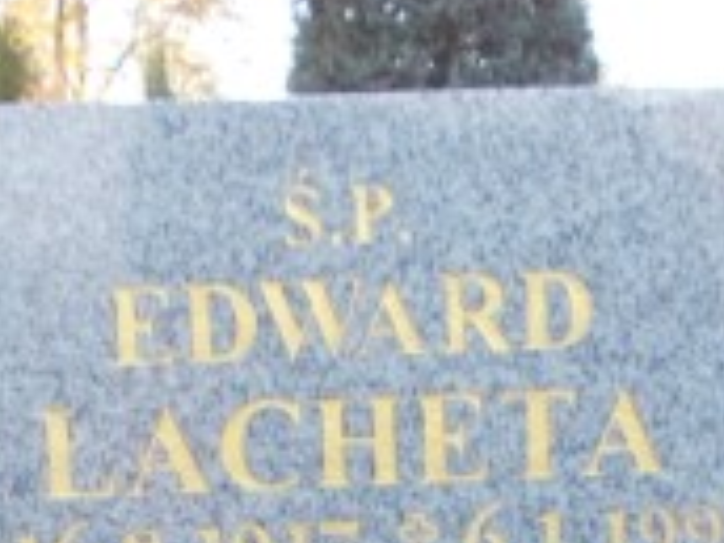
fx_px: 2175
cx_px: 257
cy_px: 943
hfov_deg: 18.9
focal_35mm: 104
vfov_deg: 13.0
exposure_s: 1/60
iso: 80
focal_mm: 4
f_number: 2.7
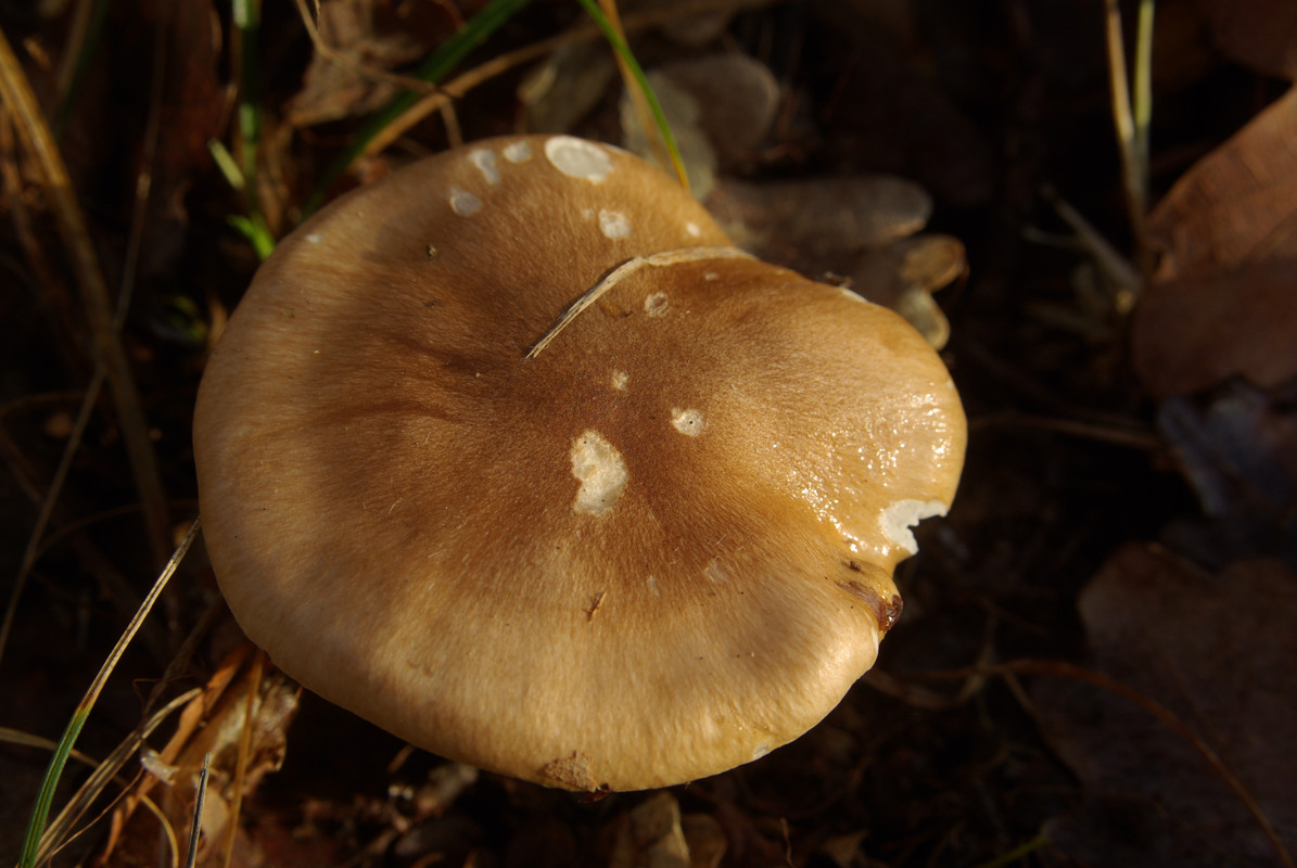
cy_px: 434
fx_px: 4329
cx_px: 648
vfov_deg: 11.5
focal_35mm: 120
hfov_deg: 17.0
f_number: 14
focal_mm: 80
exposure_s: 1/25
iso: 100
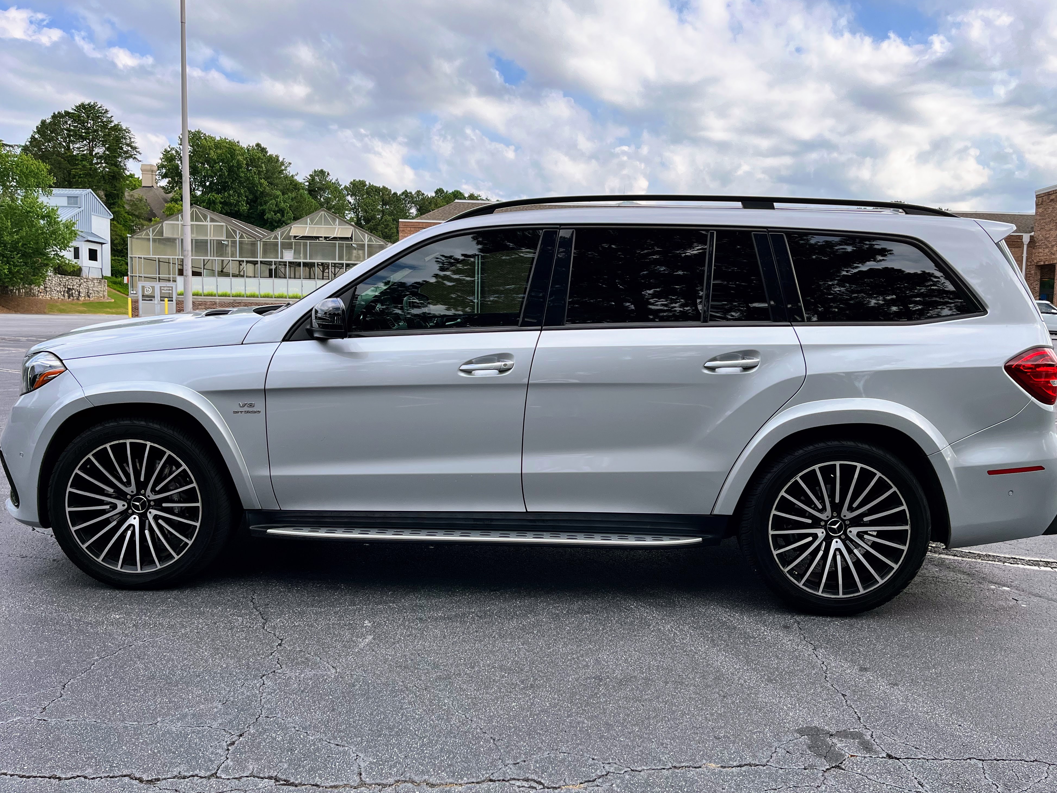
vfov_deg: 51.3
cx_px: 548
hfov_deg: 65.3
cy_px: 385
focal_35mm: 27
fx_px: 824
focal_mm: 5.1
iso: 50
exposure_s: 1/2101
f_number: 1.6
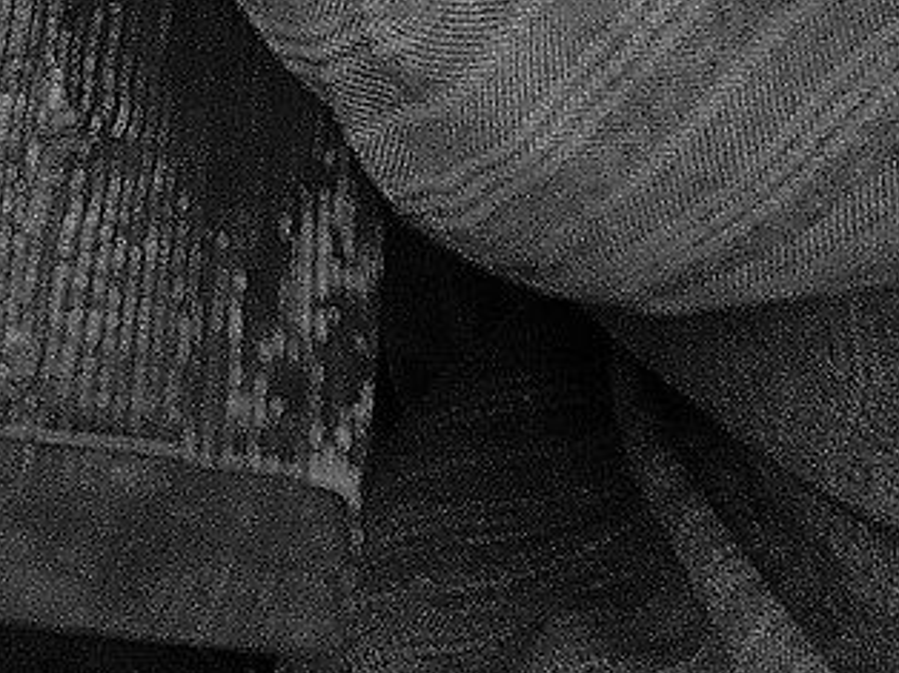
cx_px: -72
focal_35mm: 228
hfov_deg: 8.6
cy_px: -1552
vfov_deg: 5.9
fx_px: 5917
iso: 2000
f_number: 6.3
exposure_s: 1/500
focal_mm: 31
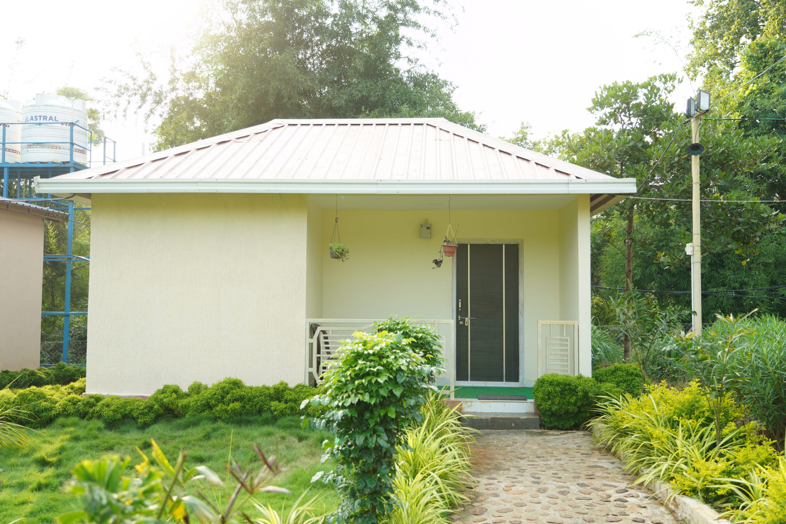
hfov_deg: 58.7
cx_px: 393
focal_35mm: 32
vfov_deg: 41.1
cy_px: 262
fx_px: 699
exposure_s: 1/200
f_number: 4
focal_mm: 32
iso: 160
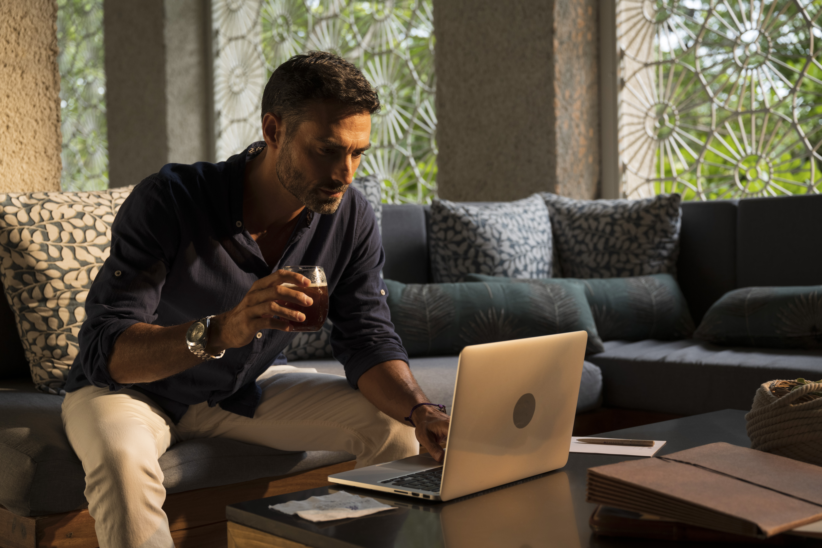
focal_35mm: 51
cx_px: 411
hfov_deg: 38.9
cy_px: 274
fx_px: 1164
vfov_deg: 26.5
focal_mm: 51
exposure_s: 1/125
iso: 500
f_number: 4
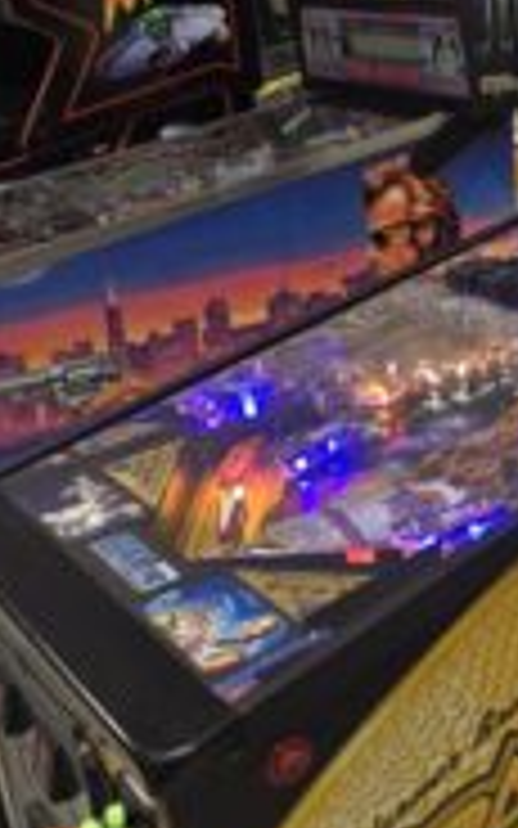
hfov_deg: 22.8
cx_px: 590
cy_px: 288
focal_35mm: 53
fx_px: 1197
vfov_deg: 37.8
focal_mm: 6.3
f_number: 1.7
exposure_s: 1/100
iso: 80
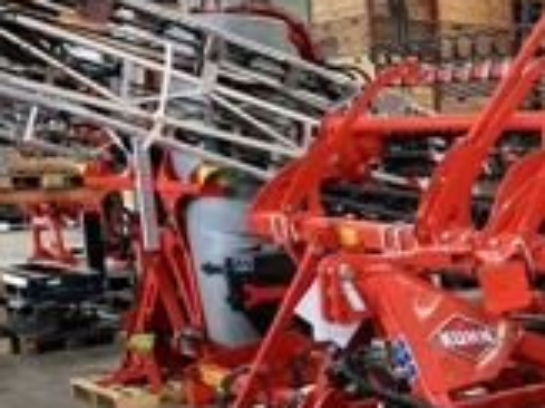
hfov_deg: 26.8
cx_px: 659
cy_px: 385
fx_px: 1007
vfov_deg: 22.2
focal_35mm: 64
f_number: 1.6
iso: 125
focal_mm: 5.1
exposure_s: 1/112
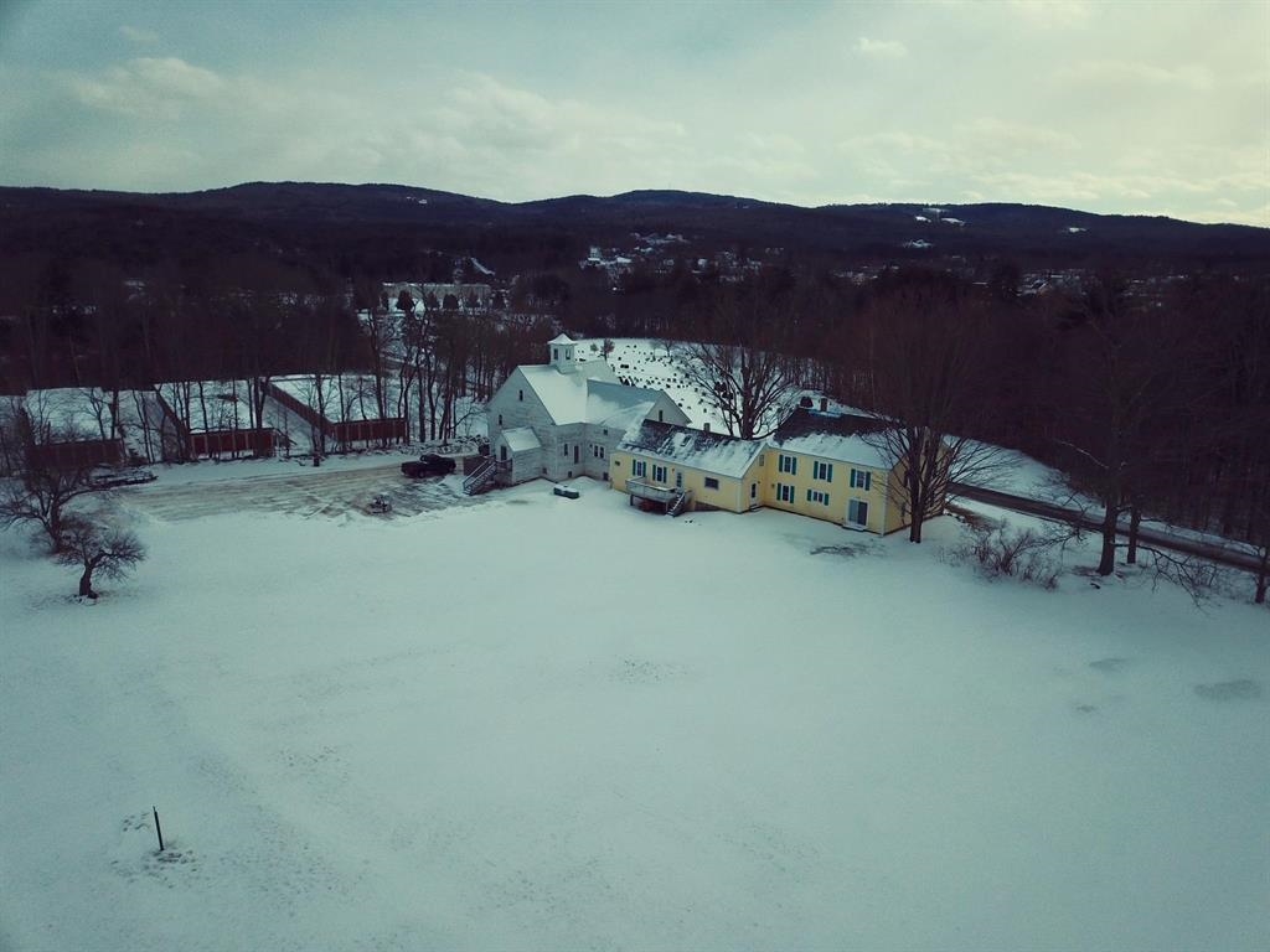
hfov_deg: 67.3
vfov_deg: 53.1
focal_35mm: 26
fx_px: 954
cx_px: 635
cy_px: 476
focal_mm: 4.73
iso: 100
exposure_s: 1/2809
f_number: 2.2
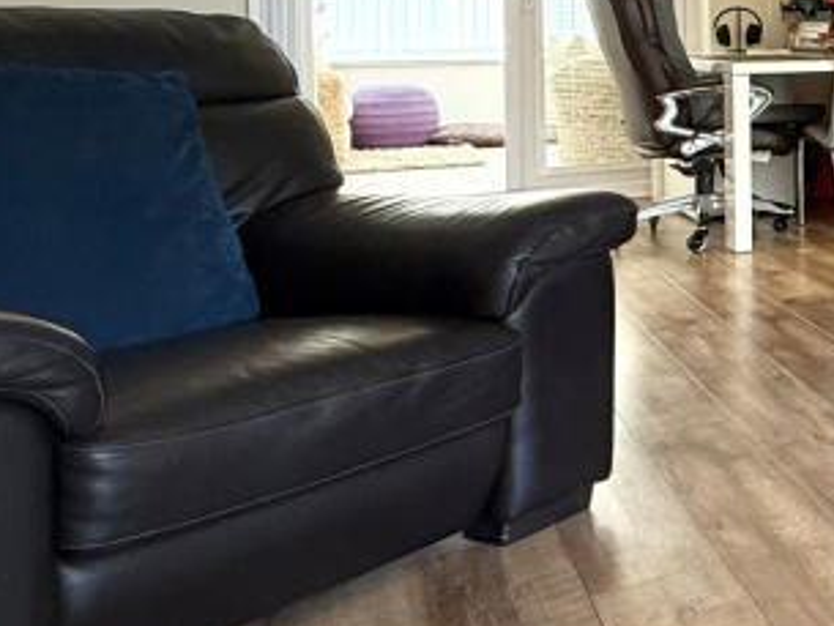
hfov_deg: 24.8
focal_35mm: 47
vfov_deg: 29.5
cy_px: 49
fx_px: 1133
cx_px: 1386
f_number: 2.2
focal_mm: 2.22
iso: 250
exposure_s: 1/50
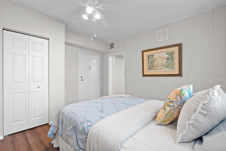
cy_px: 76
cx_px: 113
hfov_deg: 96.7
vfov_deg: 73.7
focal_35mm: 16
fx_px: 100
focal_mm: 16
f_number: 9
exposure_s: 1/1.25
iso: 250
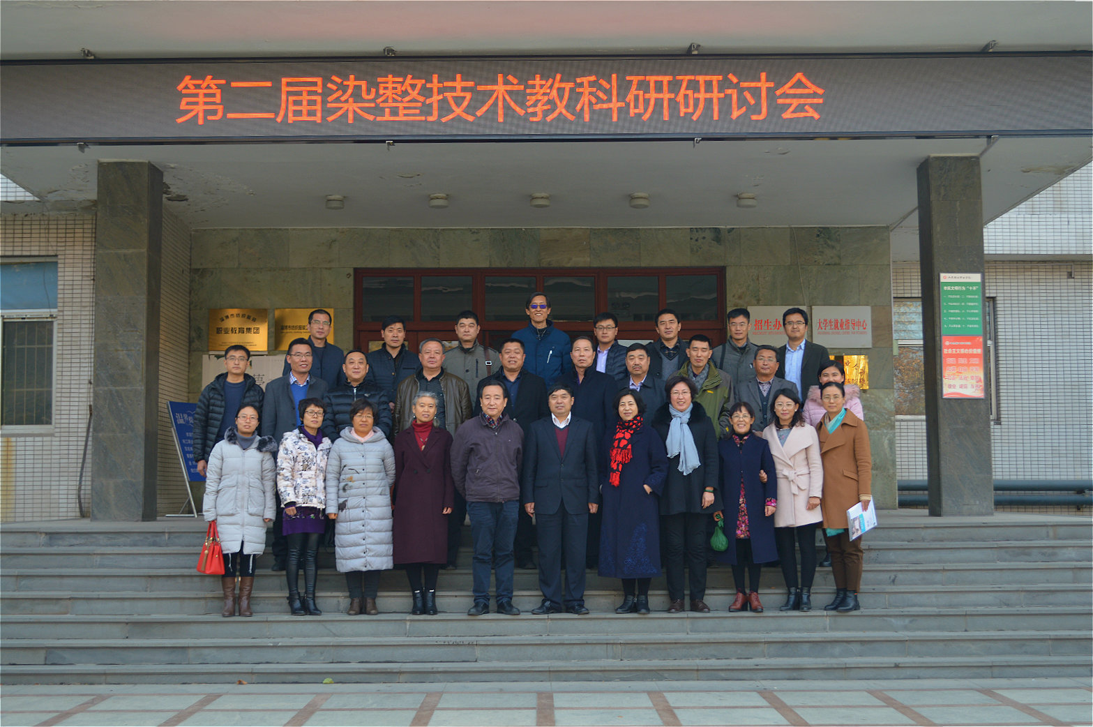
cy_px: 364
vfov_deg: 28.0
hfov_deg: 41.1
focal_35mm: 48
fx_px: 1456
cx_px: 546
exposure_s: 1/80
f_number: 4.8
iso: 100
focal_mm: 32
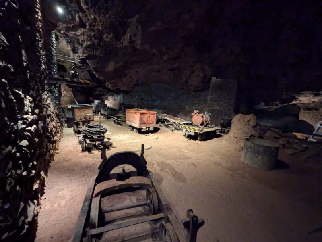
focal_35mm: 13
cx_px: 161
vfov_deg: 89.9
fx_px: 121
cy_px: 121
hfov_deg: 106.2
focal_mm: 1.95
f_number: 2.2
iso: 2063
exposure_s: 1/14.9
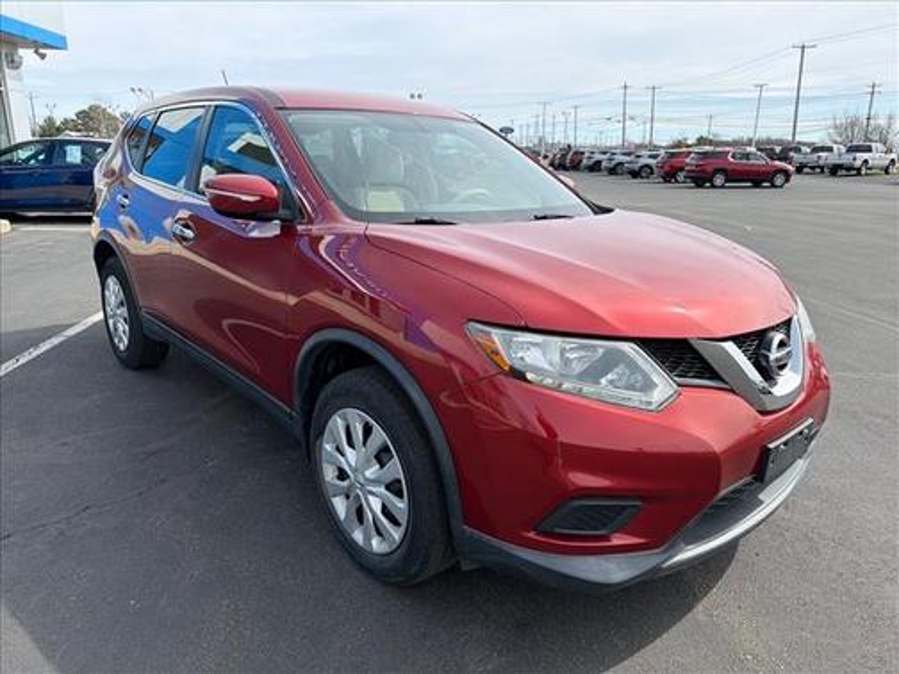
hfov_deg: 71.6
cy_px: 337
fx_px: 623
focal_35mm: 24
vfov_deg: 56.8
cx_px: 450
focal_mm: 6.76
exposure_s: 1/2703
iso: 80
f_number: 1.78
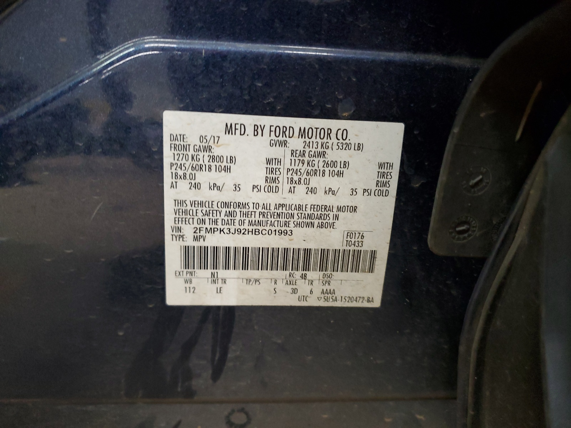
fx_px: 429
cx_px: 286
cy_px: 214
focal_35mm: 26
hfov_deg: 67.3
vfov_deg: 53.1
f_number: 1.5
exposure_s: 1/60.2
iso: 200
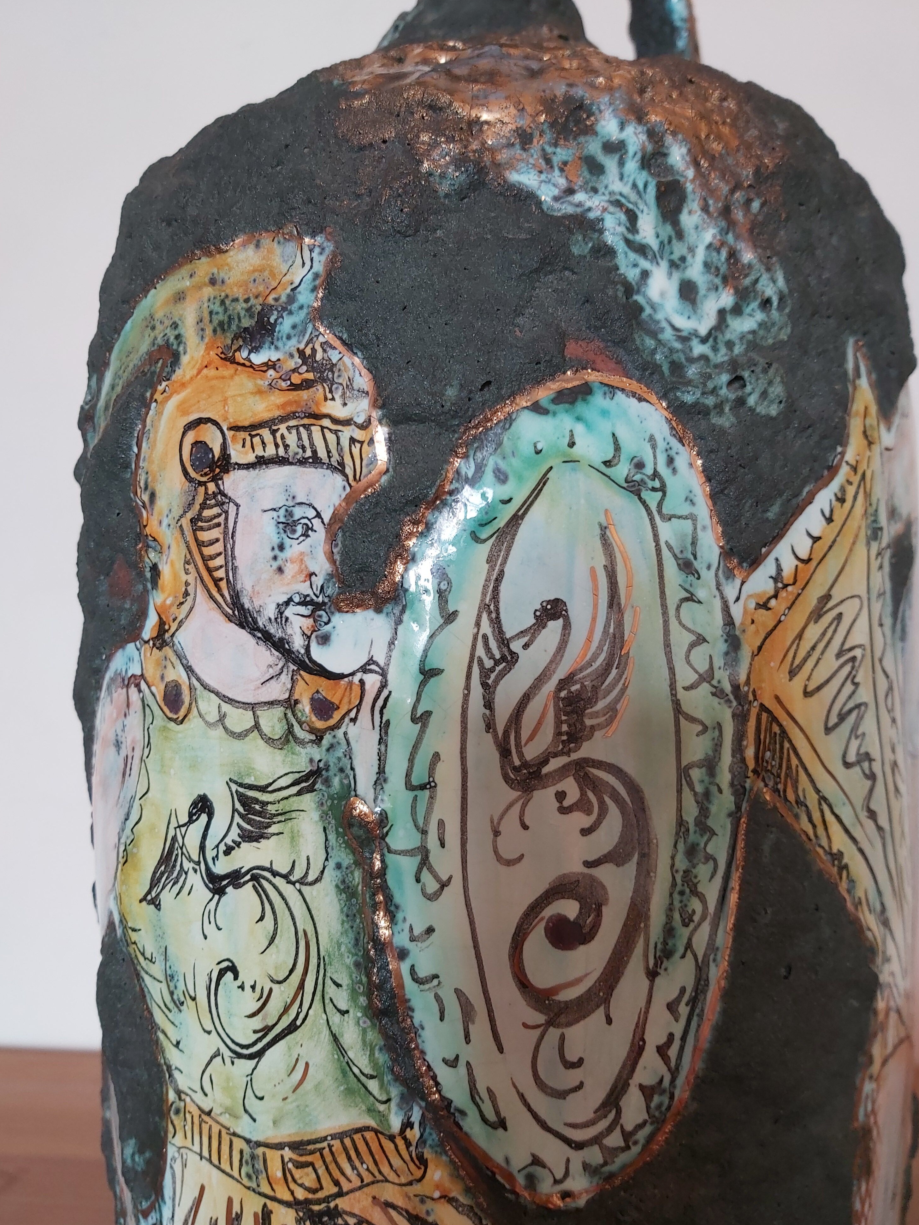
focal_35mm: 27
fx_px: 956
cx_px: 460
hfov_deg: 51.4
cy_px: 632
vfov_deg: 65.3
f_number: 1.7
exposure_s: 1/100
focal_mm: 3.92
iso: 125
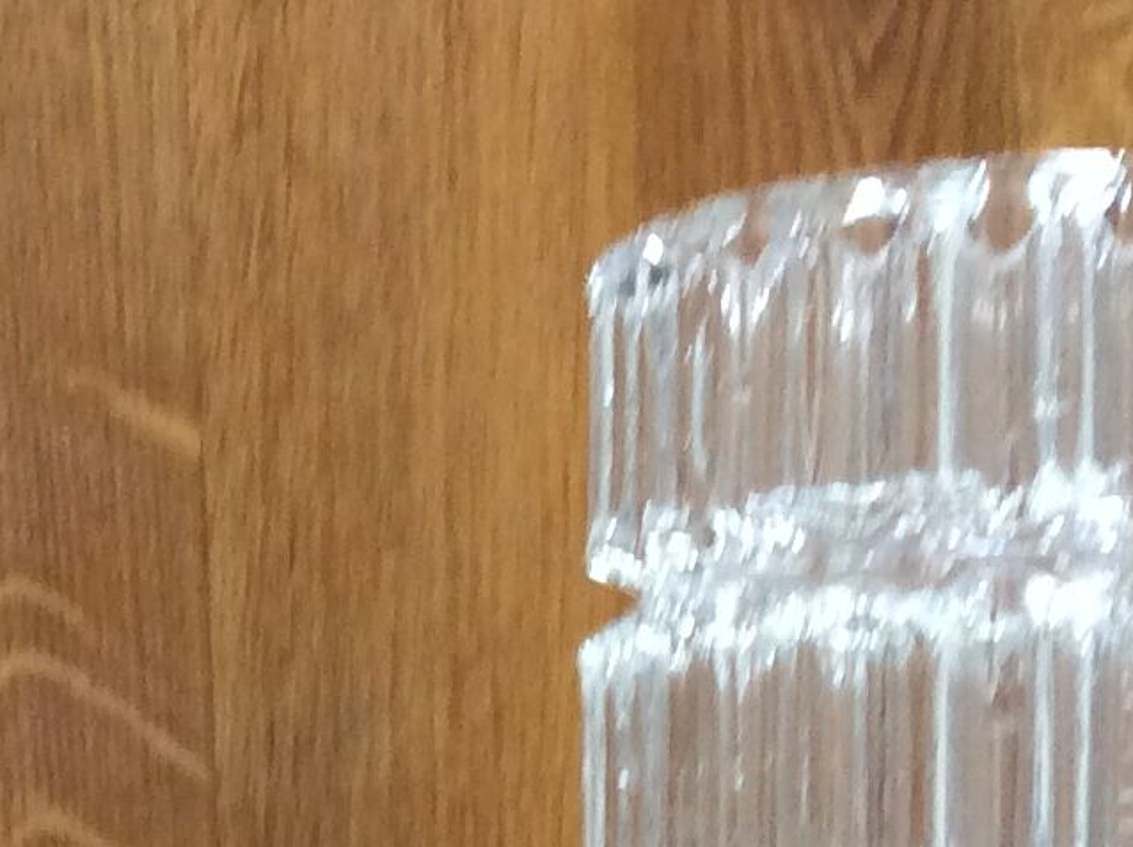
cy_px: 1350
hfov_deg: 14.0
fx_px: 4250
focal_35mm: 130
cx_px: -685
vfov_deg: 10.9
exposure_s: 1/25
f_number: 2.4
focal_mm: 3.3
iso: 80
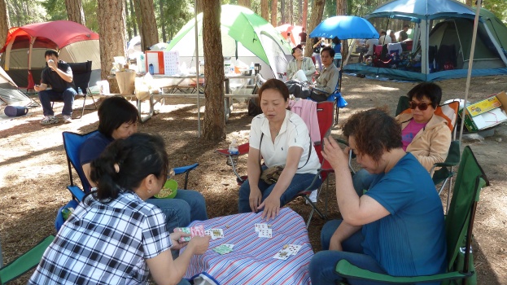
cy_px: 185
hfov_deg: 67.9
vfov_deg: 41.0
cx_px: 254
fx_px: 376
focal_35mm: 28
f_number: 3.3
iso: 100
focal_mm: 4.1
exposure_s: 1/30
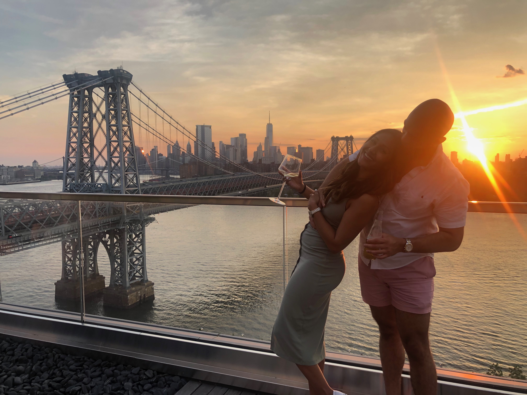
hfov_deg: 63.4
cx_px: 264
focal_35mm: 28
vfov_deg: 49.7
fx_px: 426
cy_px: 198
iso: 25
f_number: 1.8
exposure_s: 1/120
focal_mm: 4
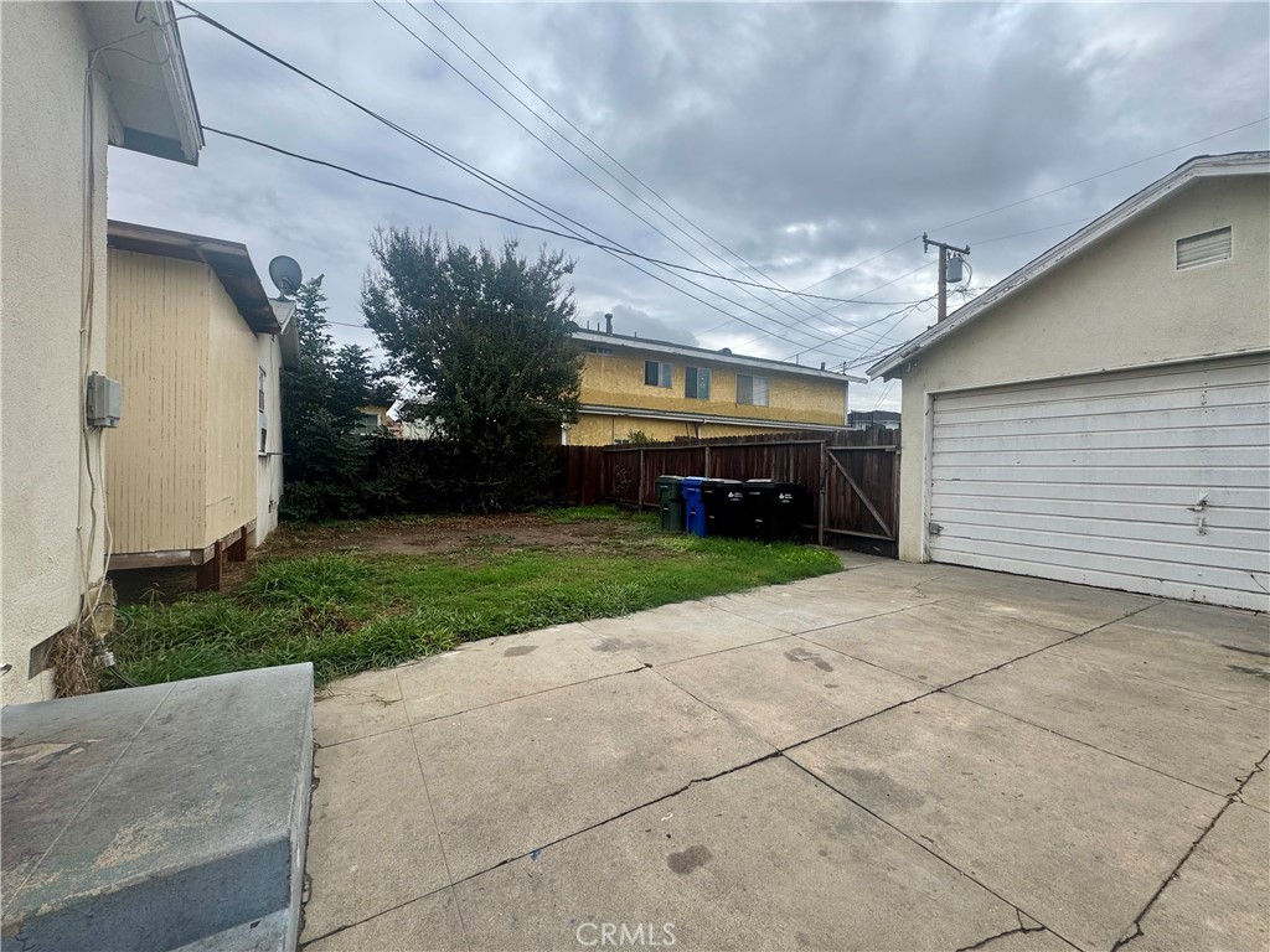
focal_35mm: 14
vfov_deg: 85.7
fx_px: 514
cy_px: 476
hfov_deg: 102.1
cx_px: 635
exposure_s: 1/1034
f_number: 2.2
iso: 50
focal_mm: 2.22
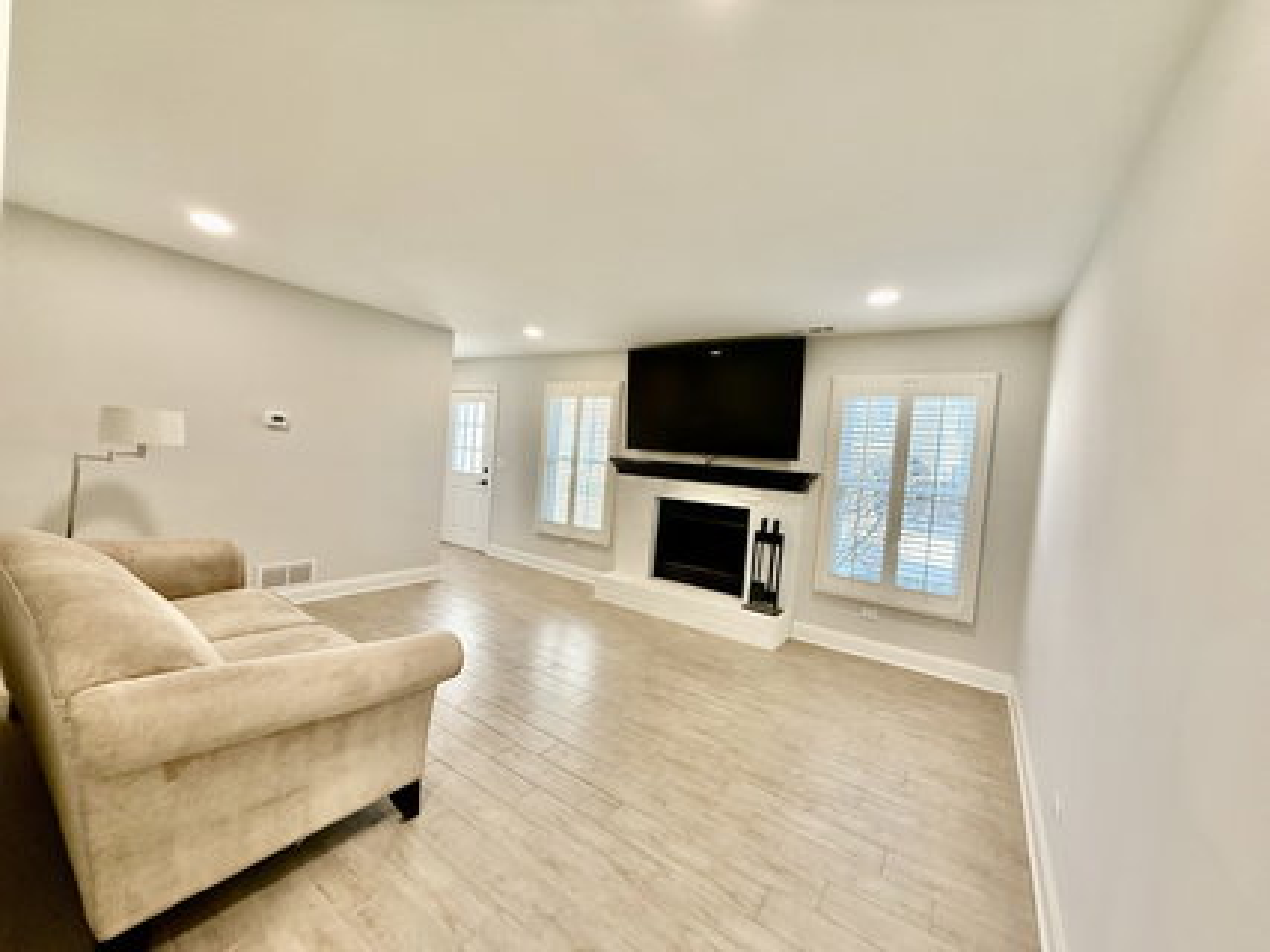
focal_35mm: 14
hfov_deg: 102.1
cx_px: 635
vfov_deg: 85.6
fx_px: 513
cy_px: 476
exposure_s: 1/120
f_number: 2.2
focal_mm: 2.22
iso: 160
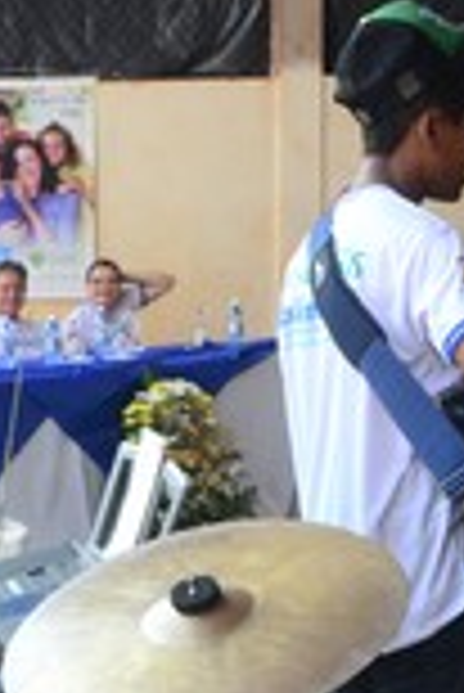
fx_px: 2613
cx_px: -59
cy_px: 783
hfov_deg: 10.0
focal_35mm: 135
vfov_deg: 14.7
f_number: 8
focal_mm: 31
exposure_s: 1/160
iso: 400
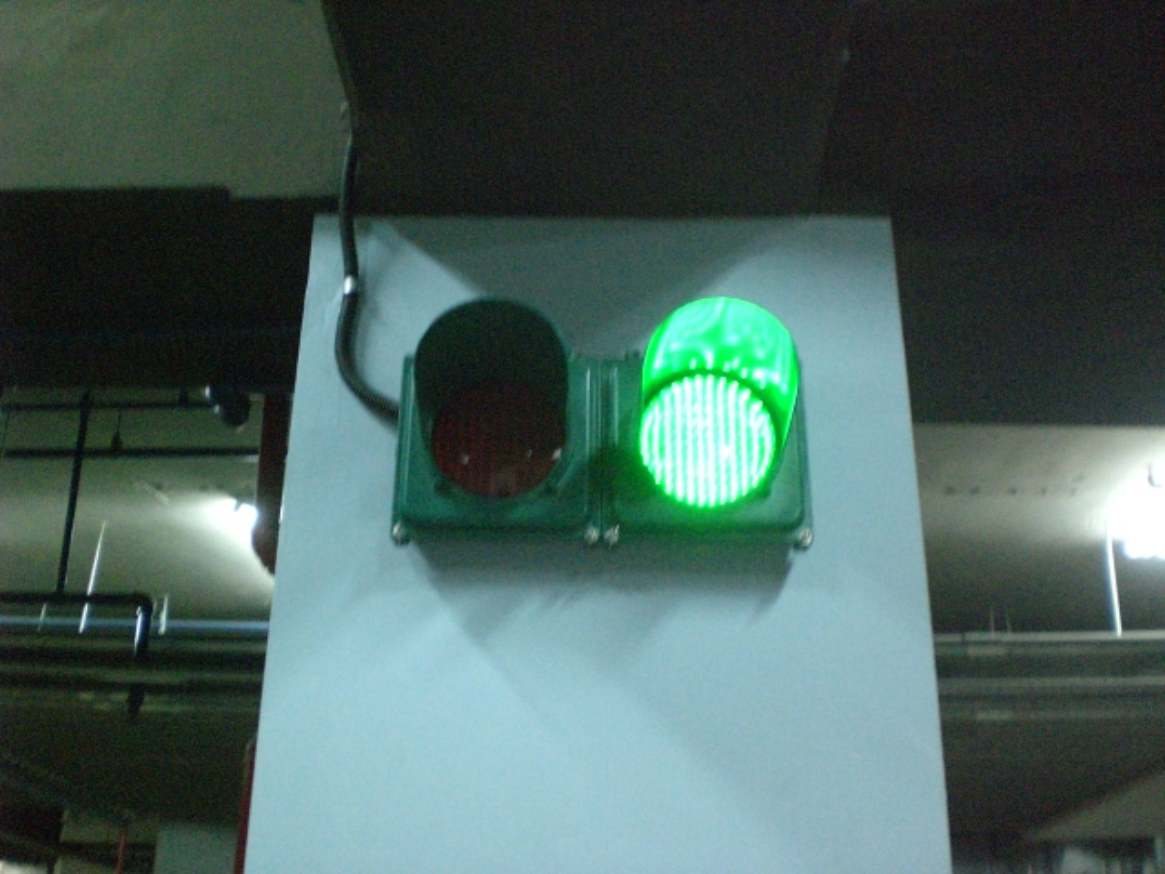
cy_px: 437
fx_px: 1279
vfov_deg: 37.7
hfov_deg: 49.0
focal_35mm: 38
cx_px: 582
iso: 800
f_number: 3.1
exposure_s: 1/25
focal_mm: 6.3
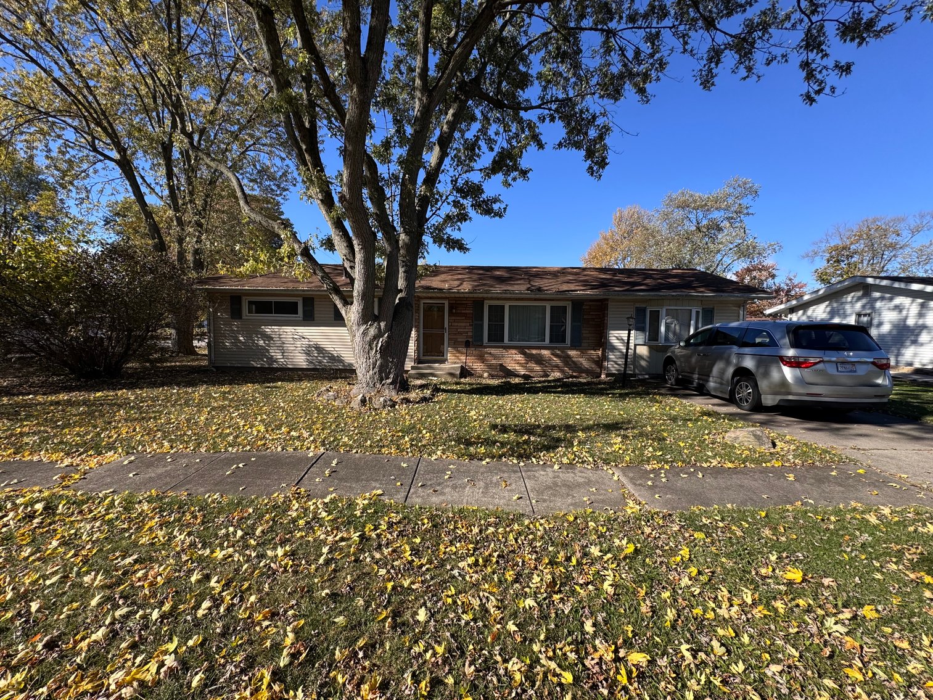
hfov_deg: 102.1
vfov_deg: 85.7
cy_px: 350
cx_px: 466
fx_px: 377
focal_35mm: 14
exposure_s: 1/980
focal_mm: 2.22
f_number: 2.2
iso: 50
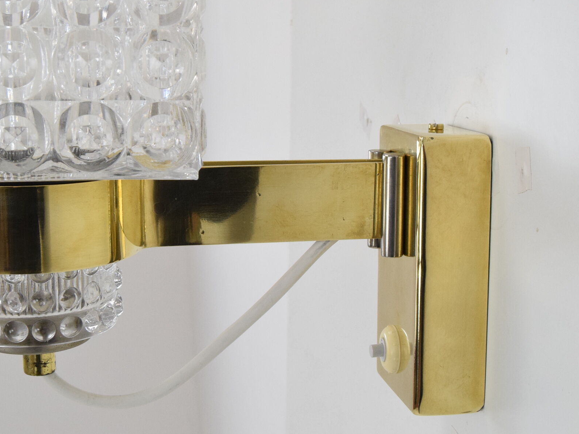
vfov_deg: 23.3
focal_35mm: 63
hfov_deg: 30.8
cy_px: 213
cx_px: 272
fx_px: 1052
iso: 1600
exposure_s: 1/320
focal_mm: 23
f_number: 9
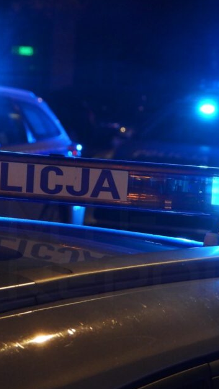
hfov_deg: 4.0
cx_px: 102
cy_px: 163
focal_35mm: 302
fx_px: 3119
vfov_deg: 7.1
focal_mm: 30.5
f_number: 4
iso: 400
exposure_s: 1/15
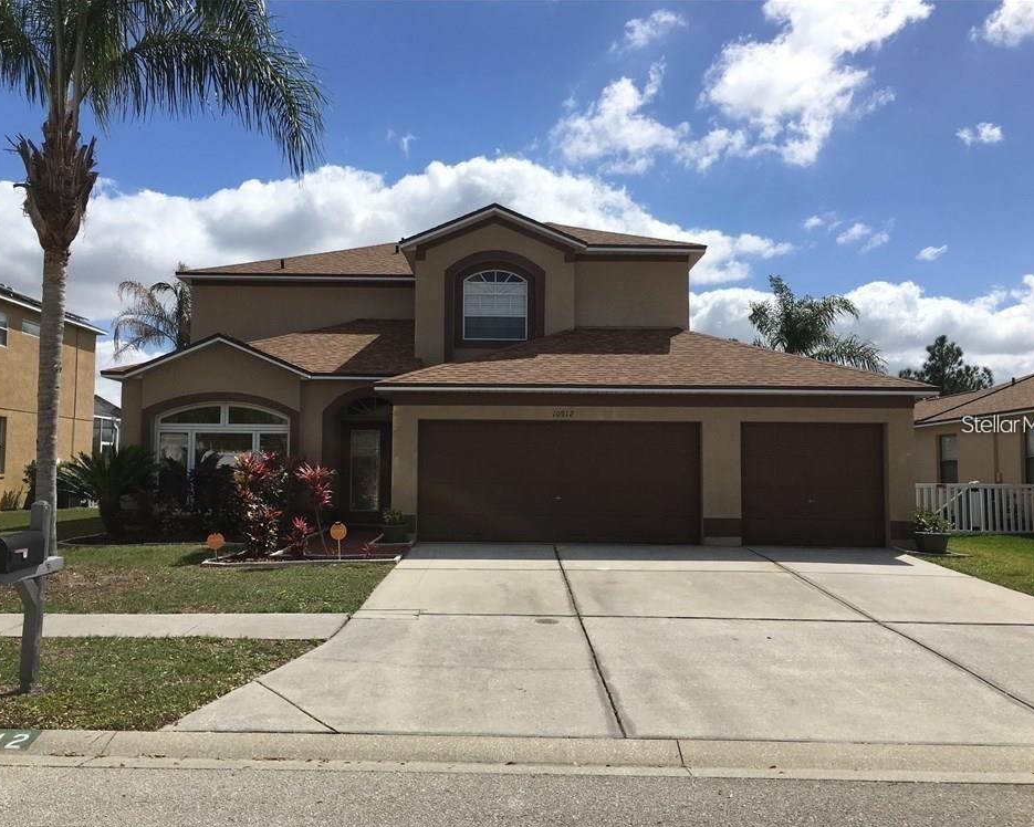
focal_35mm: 31
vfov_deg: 47.1
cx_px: 500
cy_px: 423
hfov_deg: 57.2
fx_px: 949
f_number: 2.2
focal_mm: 4.15
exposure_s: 1/3077
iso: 25
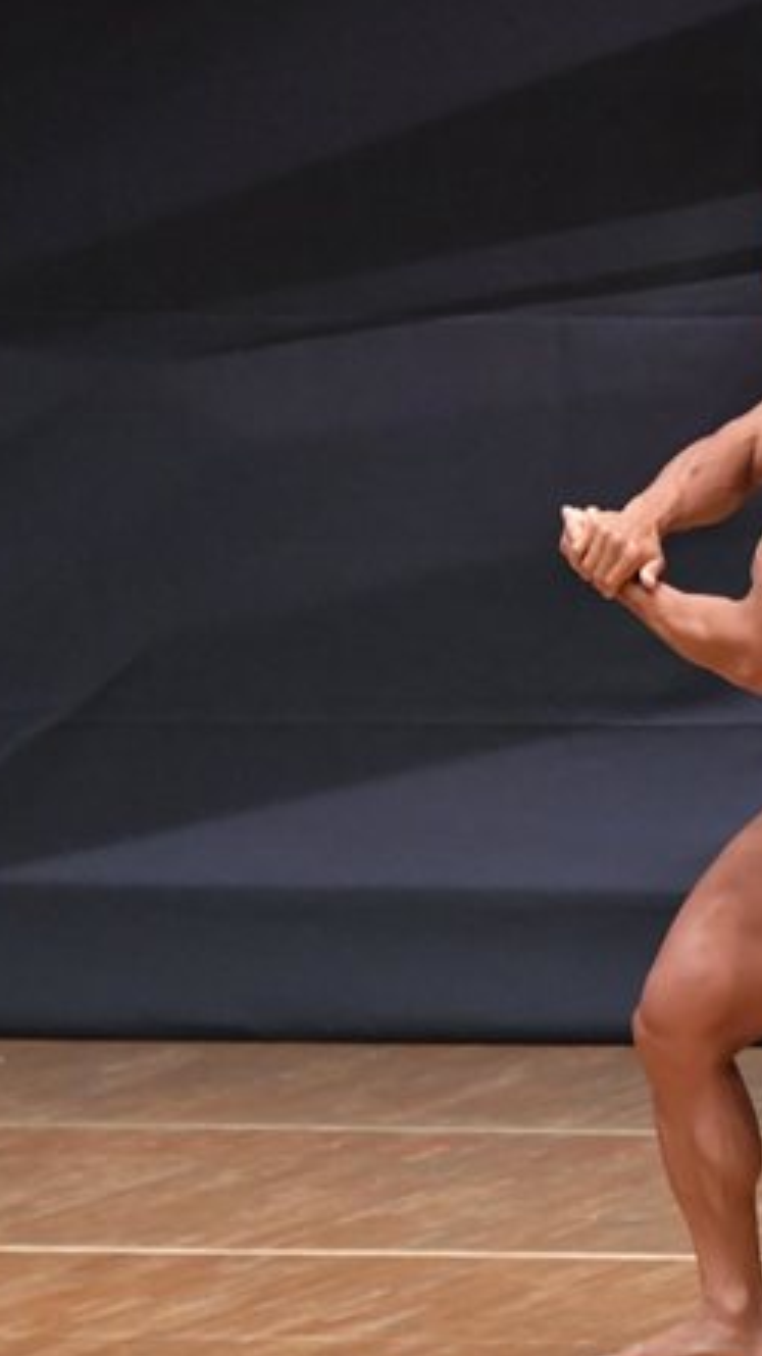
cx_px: 803
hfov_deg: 2.2
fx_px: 19767
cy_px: 762
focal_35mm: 550
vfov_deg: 3.9
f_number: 5.6
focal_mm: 200
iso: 6400
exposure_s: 1/400
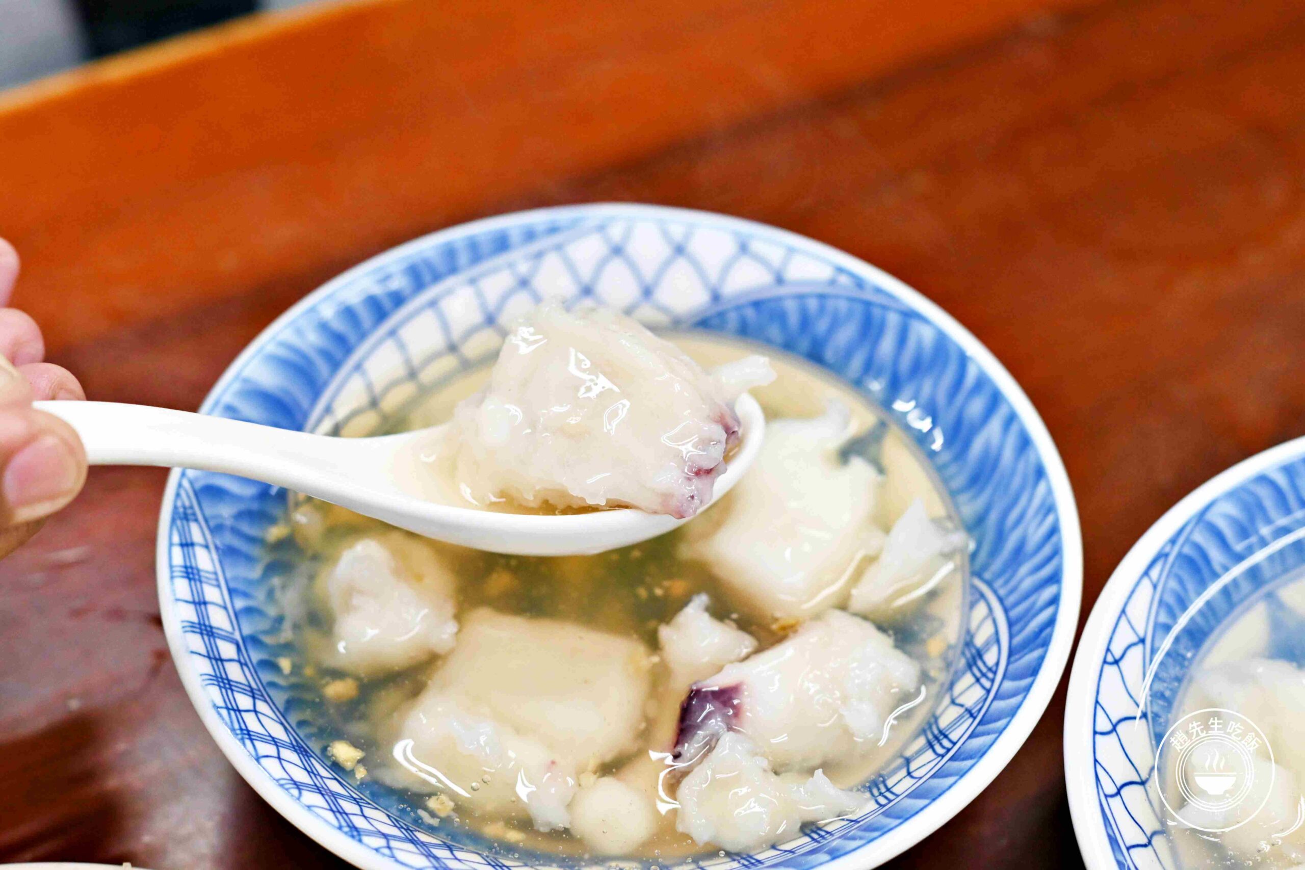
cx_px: 652
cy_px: 435
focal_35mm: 75
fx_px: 2719
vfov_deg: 18.2
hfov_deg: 27.0
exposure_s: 1/200
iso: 1000
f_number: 3.2
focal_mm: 50
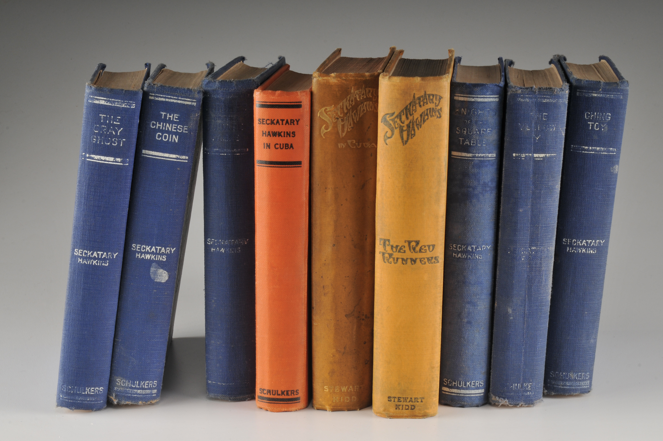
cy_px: 220
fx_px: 1435
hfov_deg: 26.0
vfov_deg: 17.4
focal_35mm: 78
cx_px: 332
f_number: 22
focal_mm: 52
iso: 160
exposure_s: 1/250
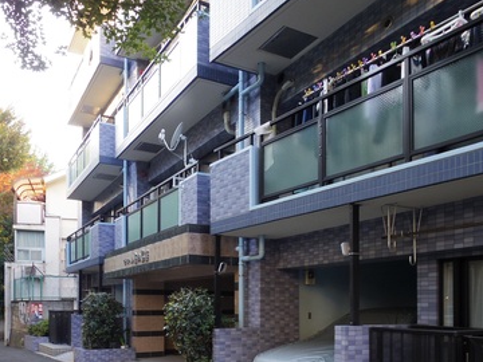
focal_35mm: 30
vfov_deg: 44.8
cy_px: 283
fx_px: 419
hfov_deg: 59.6
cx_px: 199
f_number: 3.7
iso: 200
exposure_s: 1/8
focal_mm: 4
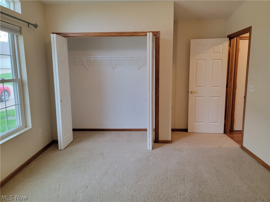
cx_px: 135
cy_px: 101
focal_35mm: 24
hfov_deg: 71.6
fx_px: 187
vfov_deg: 56.8
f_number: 1.8
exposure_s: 1/60
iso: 200
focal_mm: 6.7
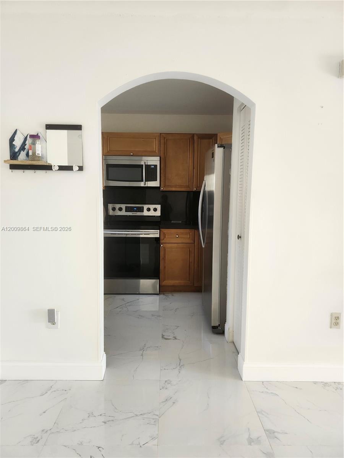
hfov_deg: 58.9
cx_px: 172
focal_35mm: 23
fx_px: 305
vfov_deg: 73.9
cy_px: 229
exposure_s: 1/180
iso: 200
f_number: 1.8
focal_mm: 5.54
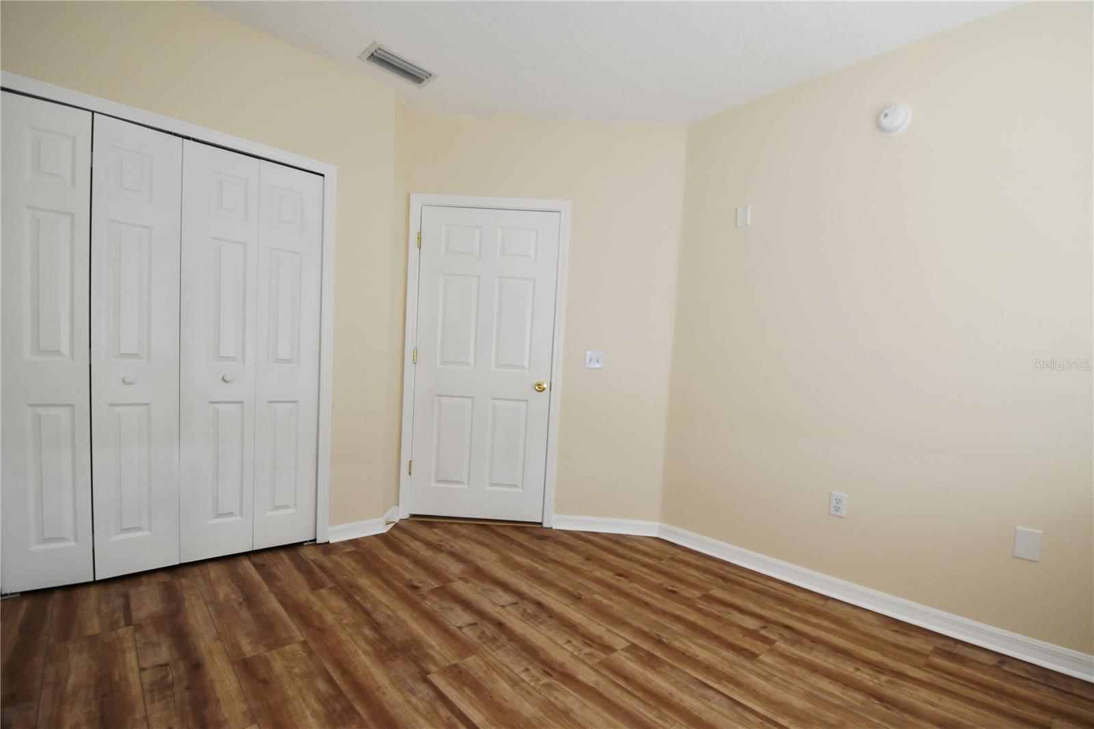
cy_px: 364
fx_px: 456
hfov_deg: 100.4
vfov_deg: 77.3
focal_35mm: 15
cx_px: 547
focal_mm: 10
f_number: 4
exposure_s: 1/60.2
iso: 560
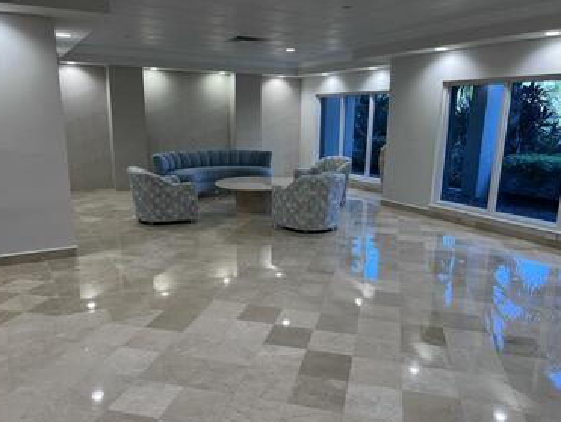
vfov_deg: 49.8
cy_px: 221
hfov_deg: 63.3
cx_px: 262
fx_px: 454
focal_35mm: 28
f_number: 1.5
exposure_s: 1/120
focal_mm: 5.7
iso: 64
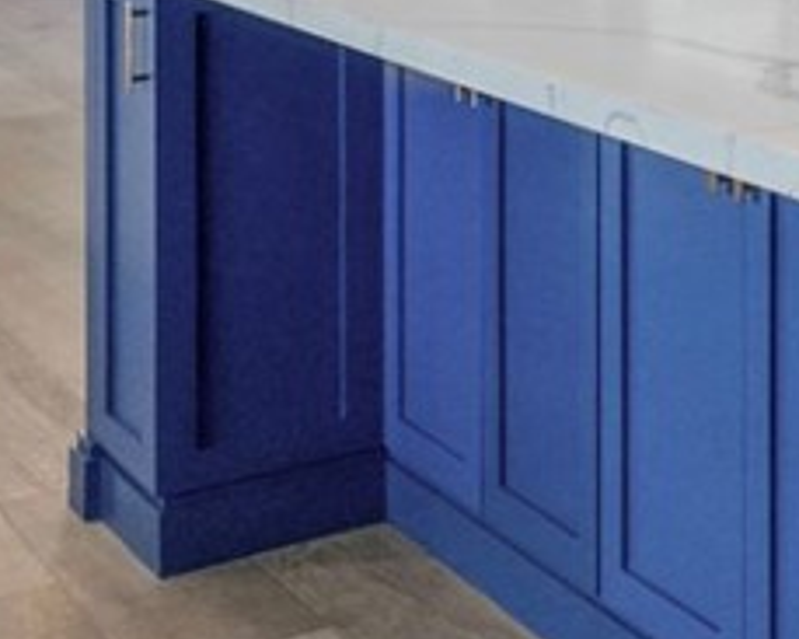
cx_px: 1239
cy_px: -278
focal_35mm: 88
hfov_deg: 18.8
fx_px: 2080
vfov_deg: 16.2
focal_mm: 14
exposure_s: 1/30
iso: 4000
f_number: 10
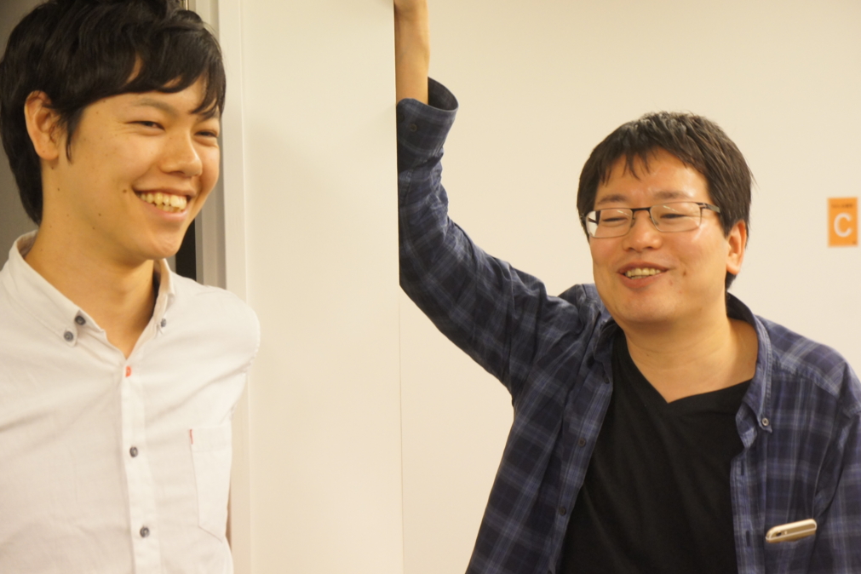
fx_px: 1997
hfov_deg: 24.3
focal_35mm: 84
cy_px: 289
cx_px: 428
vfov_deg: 16.4
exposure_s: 1/60
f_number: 5.6
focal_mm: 55
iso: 1600
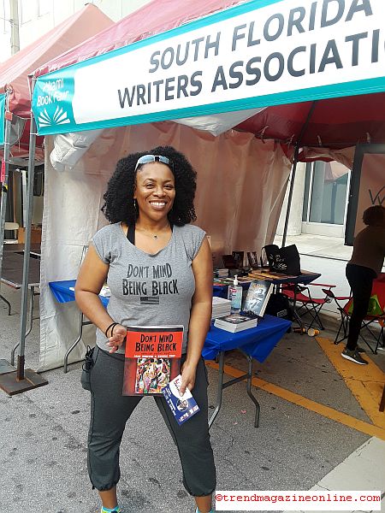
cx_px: 192
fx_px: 415
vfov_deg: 63.4
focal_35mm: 28
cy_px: 256
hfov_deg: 49.7
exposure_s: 1/60
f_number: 1.9
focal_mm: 2.9
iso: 50
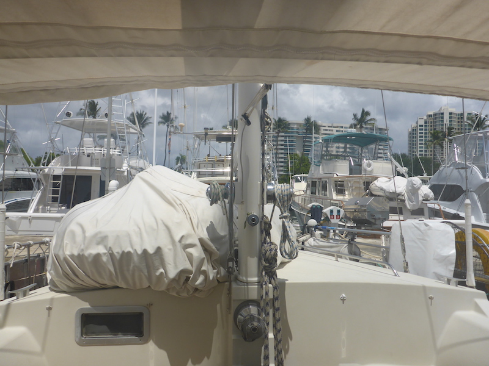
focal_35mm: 28
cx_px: 244
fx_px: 396
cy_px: 183
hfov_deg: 63.4
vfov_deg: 49.7
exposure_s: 1/400
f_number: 10
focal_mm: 4.9
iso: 100
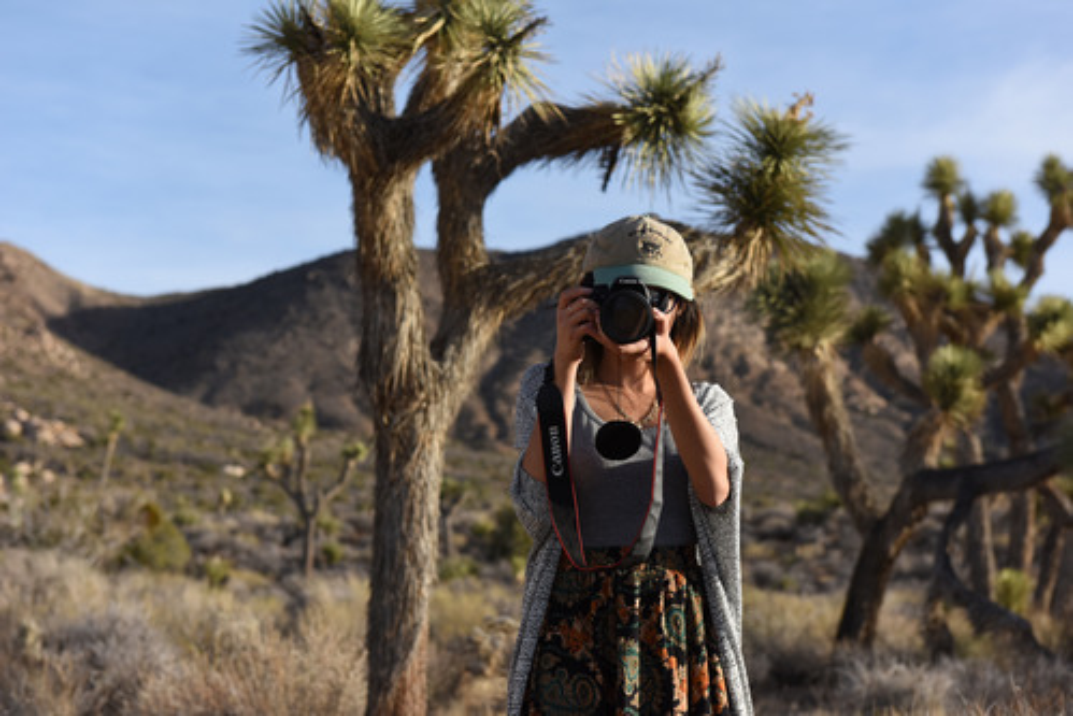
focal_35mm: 70
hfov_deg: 28.8
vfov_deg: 19.5
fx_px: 2087
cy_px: 358
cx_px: 536
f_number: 5.6
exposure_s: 1/2500
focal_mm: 70
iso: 640
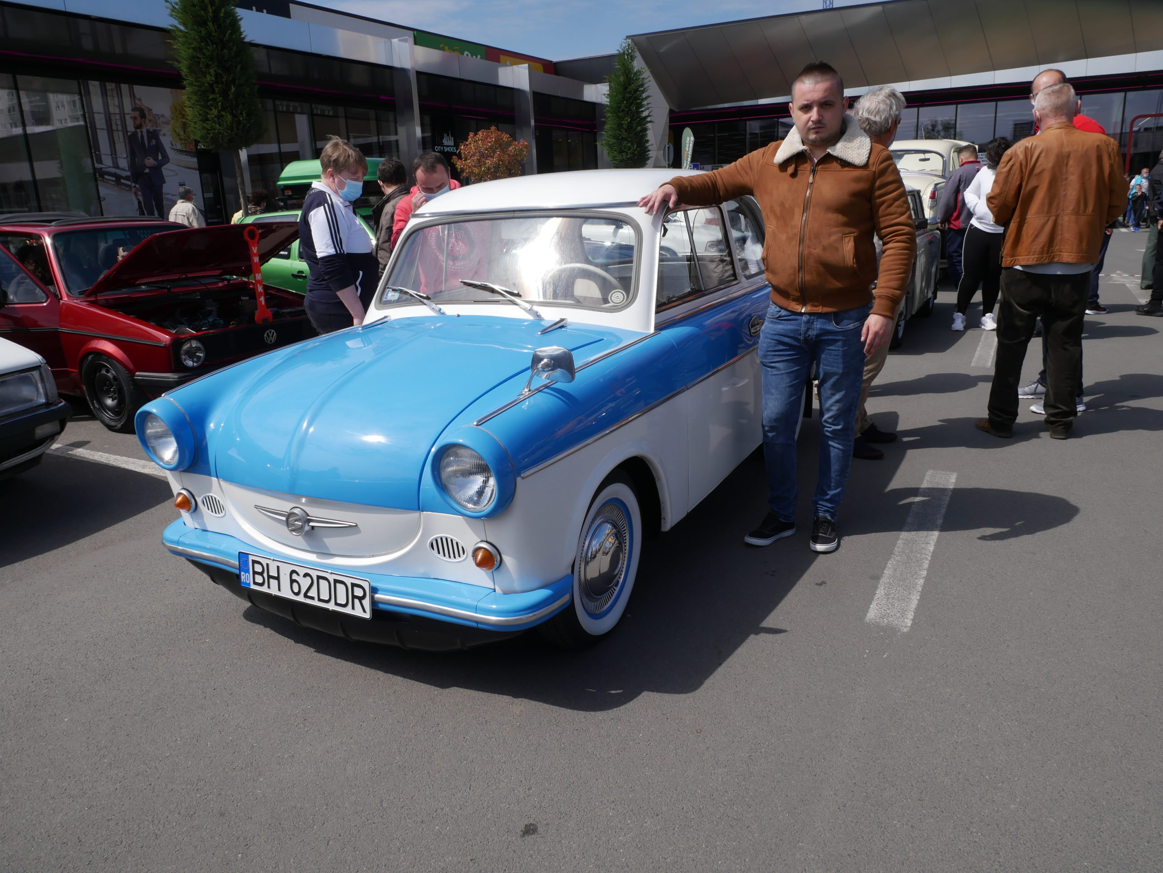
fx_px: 807
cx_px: 582
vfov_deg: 56.8
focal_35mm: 24
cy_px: 436
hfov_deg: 71.6
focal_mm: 12
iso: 200
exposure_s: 1/640
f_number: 9
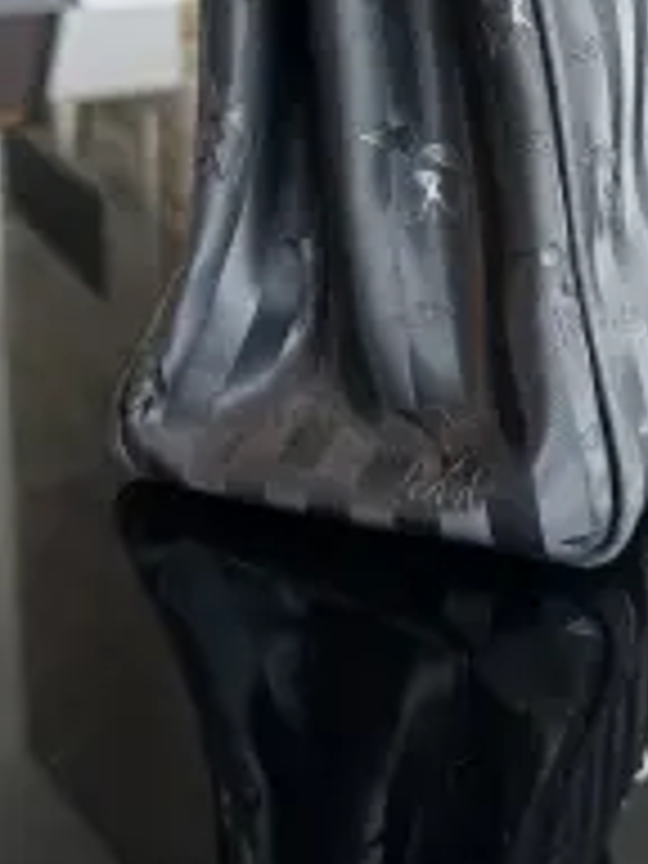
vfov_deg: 35.4
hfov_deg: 28.7
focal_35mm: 50
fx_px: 1248
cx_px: 486
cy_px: 50
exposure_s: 1/100
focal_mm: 6.76
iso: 160
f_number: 1.78
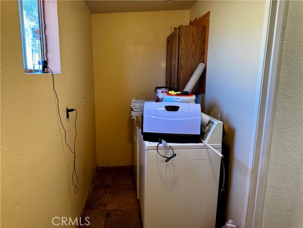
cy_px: 114
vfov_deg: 56.8
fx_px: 210
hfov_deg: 71.6
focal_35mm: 24
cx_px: 152
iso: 125
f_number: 1.78
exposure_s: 1/120
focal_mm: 6.76
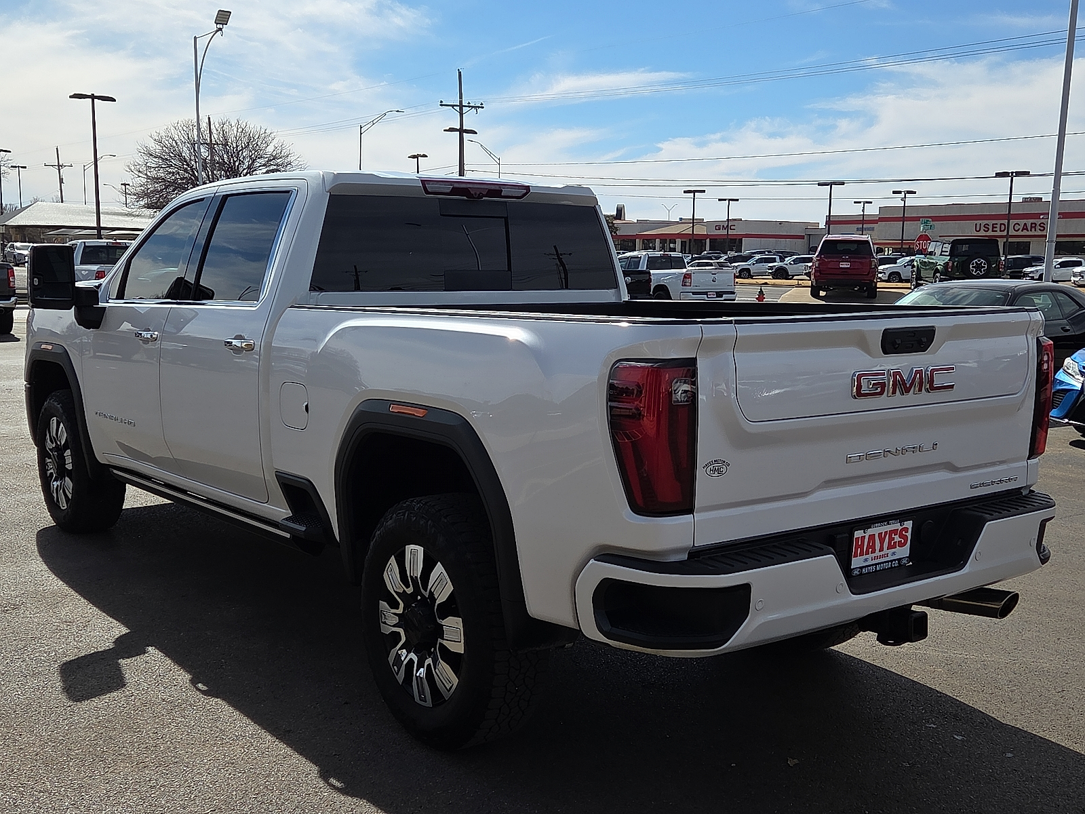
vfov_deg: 36.8
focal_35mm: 39
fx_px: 1222
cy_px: 407
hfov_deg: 47.9
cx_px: 542
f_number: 1.8
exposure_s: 1/10000
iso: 78
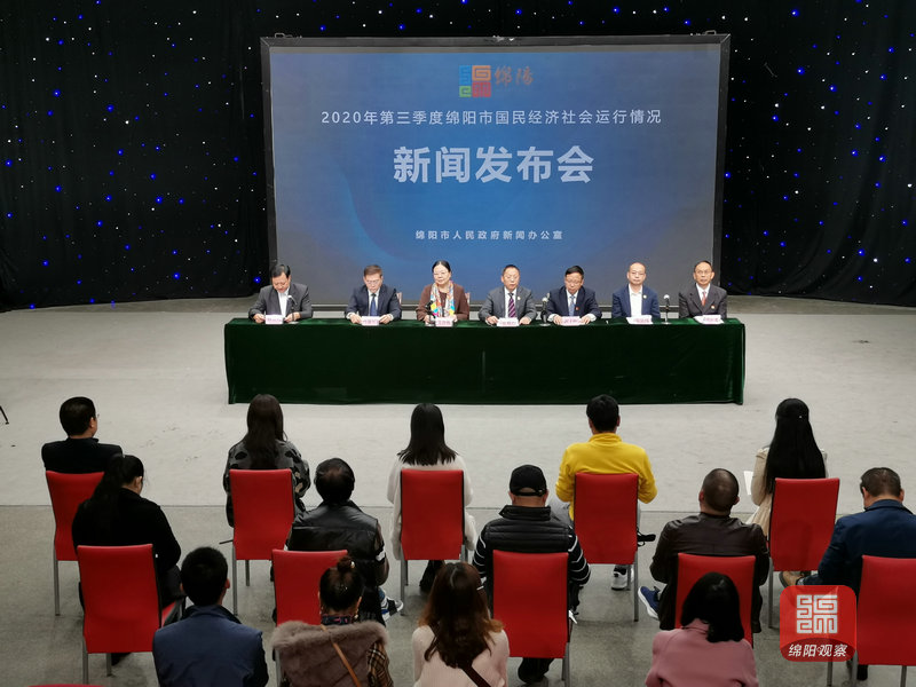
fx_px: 1217
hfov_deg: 41.2
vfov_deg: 31.5
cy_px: 344
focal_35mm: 46
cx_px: 458
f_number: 1.8
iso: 100
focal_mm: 4.75
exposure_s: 1/100
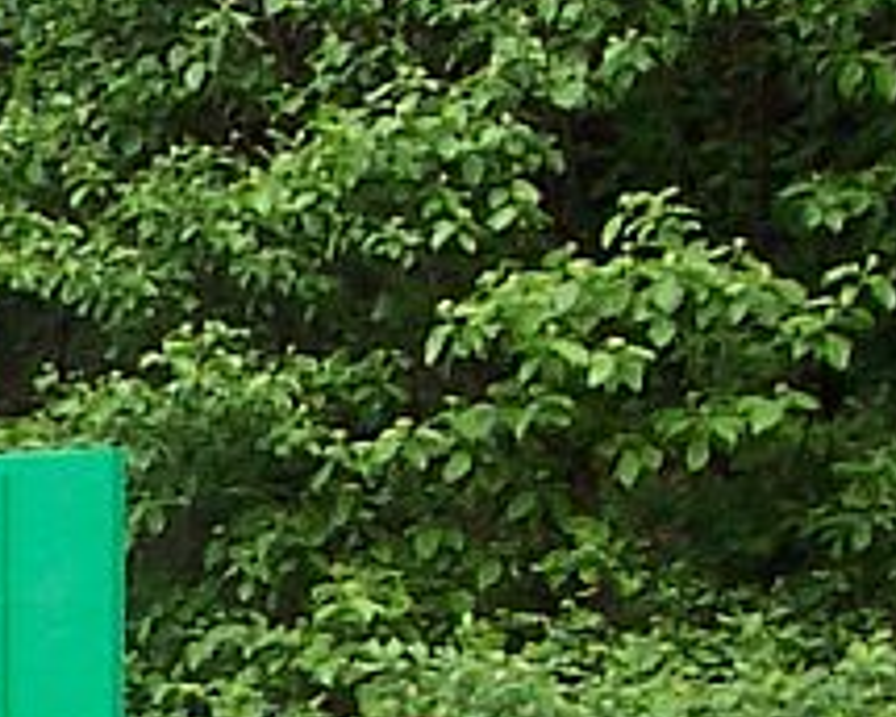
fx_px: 3553
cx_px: -729
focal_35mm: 134
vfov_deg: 11.4
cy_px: 786
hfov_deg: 13.0
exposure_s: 1/350
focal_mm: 5.6
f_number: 2.8
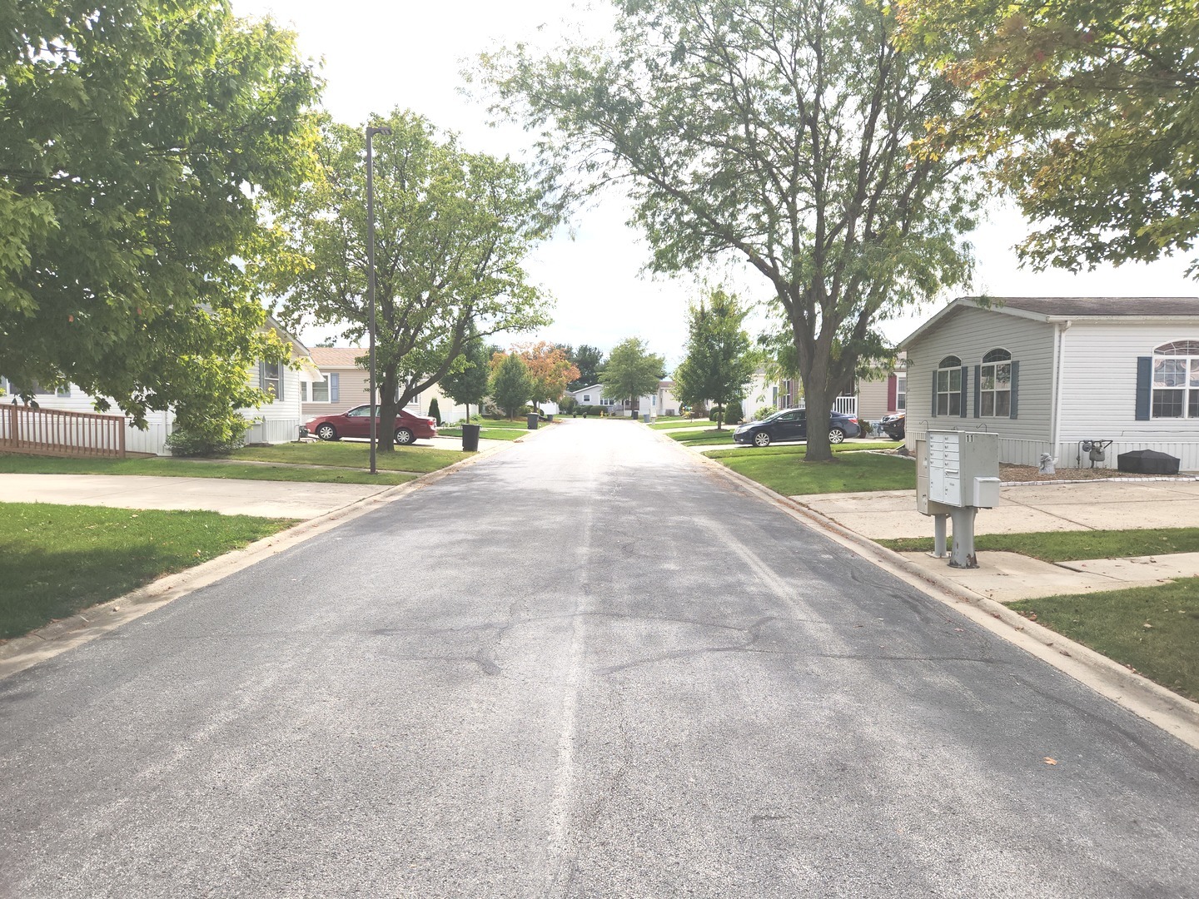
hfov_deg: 73.9
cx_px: 600
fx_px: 797
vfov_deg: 58.9
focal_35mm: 23
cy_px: 450
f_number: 1.8
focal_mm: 5.4
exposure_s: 1/1839
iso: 20
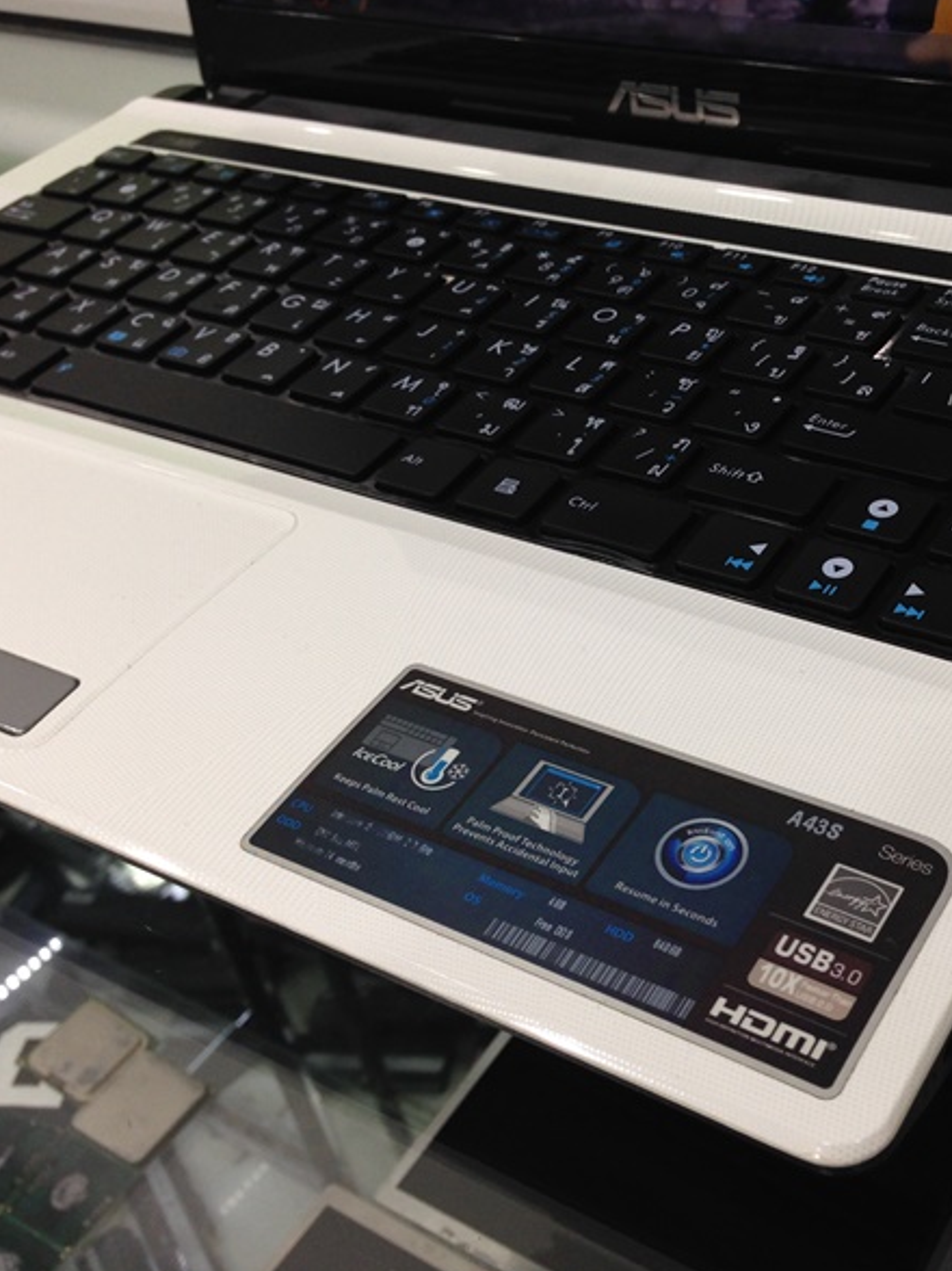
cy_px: 632
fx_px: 1651
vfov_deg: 42.1
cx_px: 688
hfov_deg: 31.7
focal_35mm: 45
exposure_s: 1/40
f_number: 2.4
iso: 50
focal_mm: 4.12
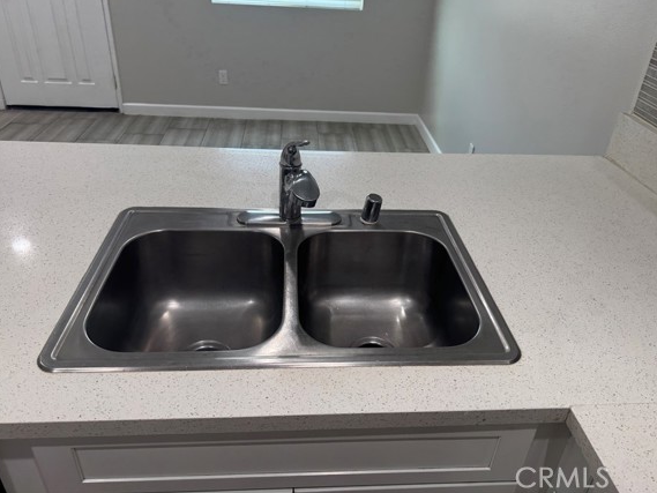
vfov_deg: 51.3
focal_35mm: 27
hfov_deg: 65.3
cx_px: 344
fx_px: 513
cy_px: 217
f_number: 1.78
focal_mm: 6.76
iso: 160
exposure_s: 1/120
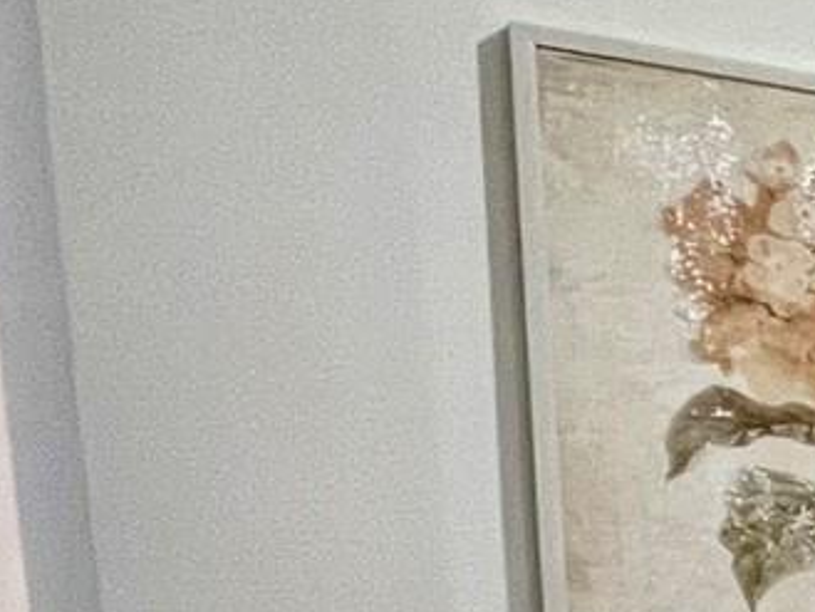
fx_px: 1908
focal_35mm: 81
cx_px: 2277
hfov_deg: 12.6
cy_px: 877
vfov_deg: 16.8
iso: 200
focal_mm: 1.57
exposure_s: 1/60
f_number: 1.8
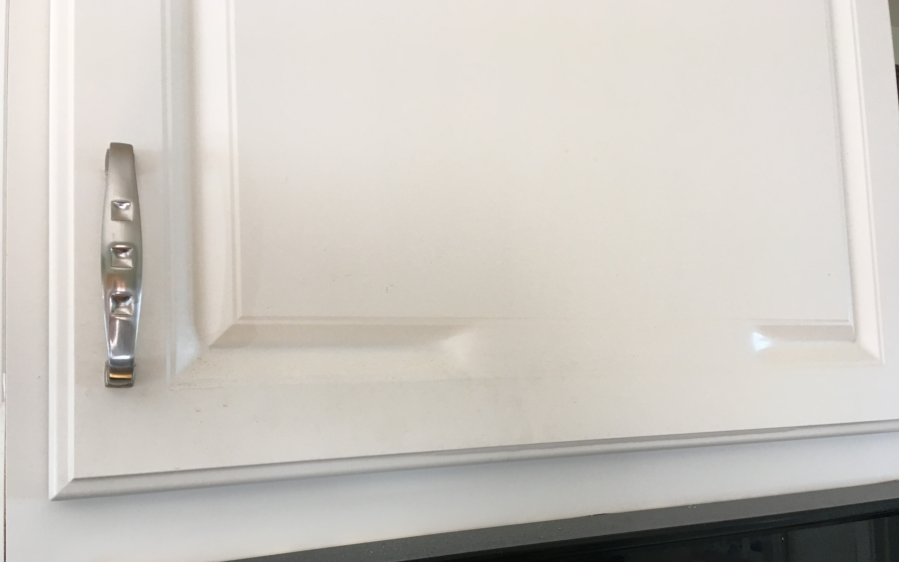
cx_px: 447
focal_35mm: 31
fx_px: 760
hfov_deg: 61.2
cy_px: 329
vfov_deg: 40.5
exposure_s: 1/30
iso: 40
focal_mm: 4.15
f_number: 2.2
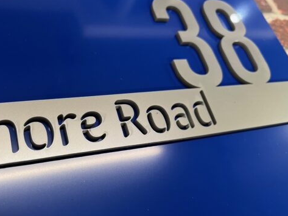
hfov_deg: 54.7
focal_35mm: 33
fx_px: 275
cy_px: 115
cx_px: 108
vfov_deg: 42.9
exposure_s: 1/50
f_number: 1.6
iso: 80
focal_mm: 5.1
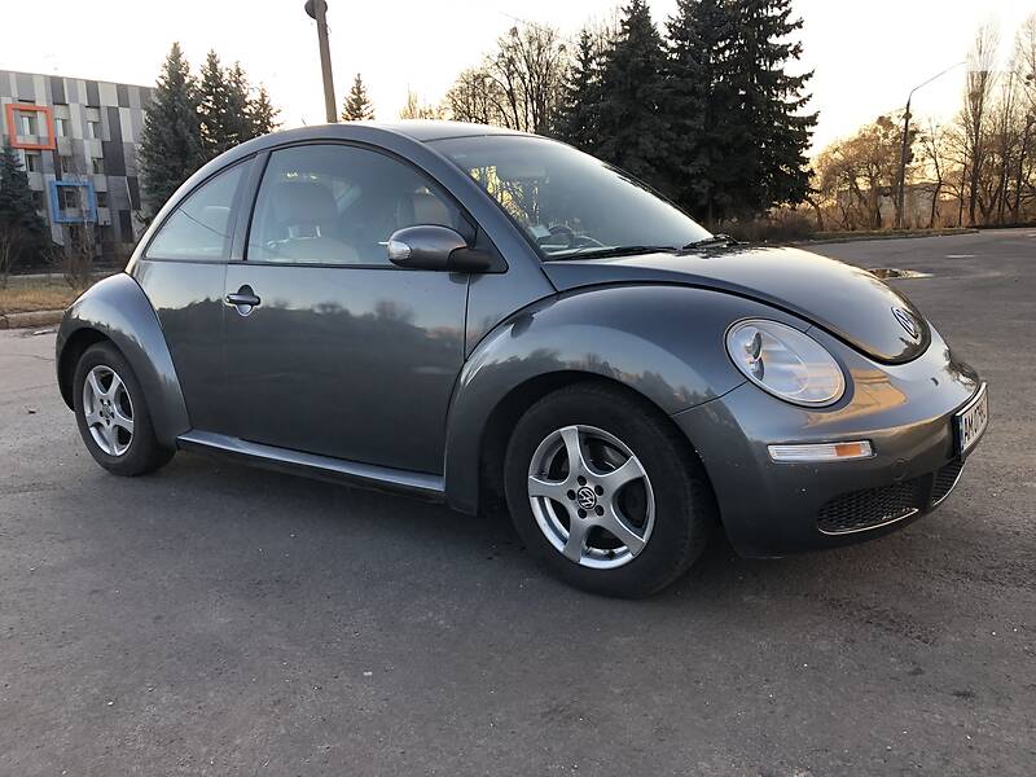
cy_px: 388
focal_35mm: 28
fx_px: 838
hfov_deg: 63.4
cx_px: 518
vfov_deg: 49.7
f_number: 1.8
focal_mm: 4
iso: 25
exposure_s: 1/120
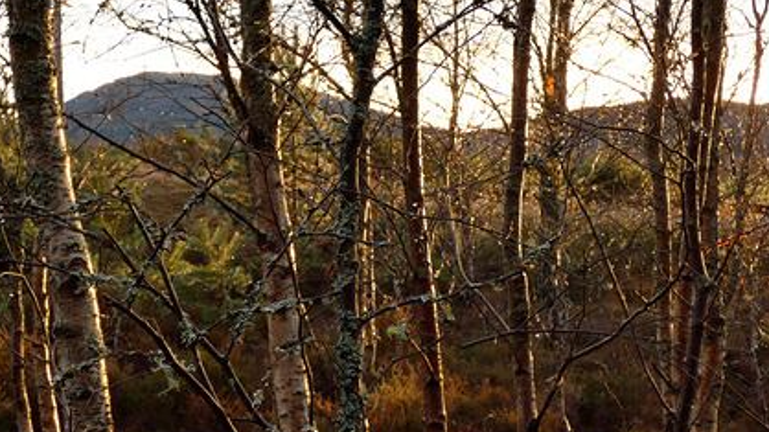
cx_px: 355
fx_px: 1244
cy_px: 219
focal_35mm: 61
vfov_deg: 19.7
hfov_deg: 34.3
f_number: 3.6
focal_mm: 7.1
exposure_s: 1/80
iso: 125
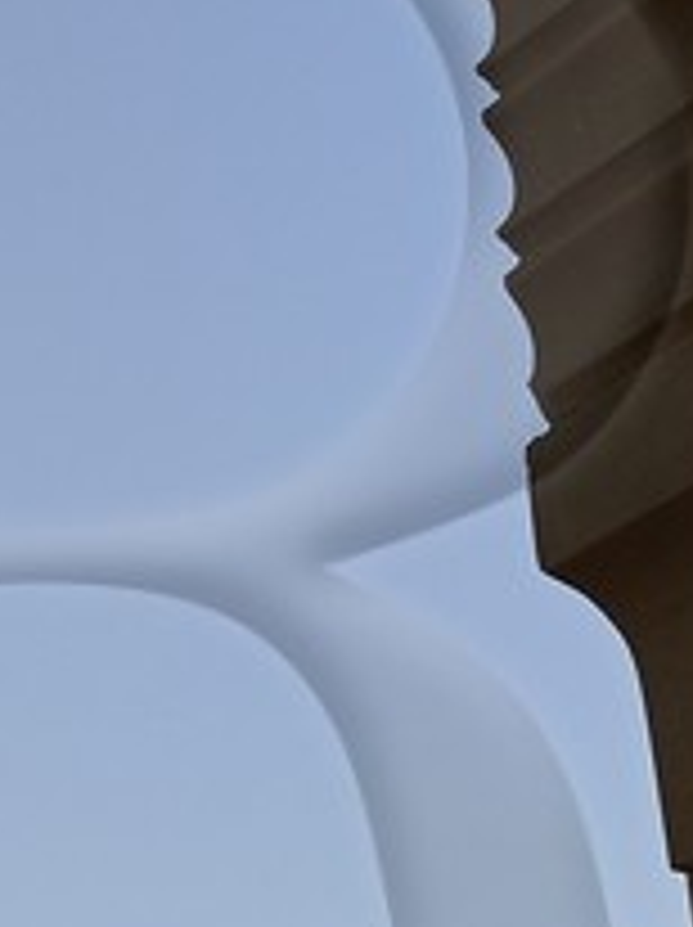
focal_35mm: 127
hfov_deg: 11.1
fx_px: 3397
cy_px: 585
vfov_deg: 15.5
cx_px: -396
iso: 200
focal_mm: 17
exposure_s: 1/160
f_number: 18
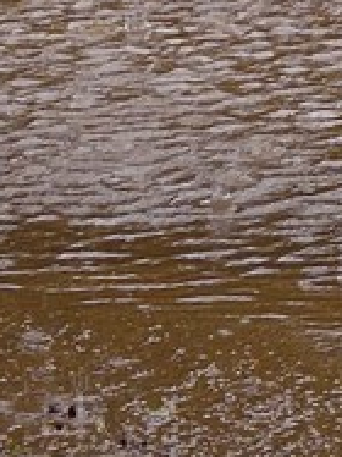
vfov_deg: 6.0
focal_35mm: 313
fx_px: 4128
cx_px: 1620
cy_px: -736
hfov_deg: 4.2
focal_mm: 38
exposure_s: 1/60
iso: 1600
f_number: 13
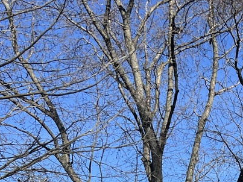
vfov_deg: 14.1
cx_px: 320
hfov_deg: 19.4
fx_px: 653
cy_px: 323
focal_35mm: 93
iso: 50
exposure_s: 1/3831
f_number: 1.5
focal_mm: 5.7
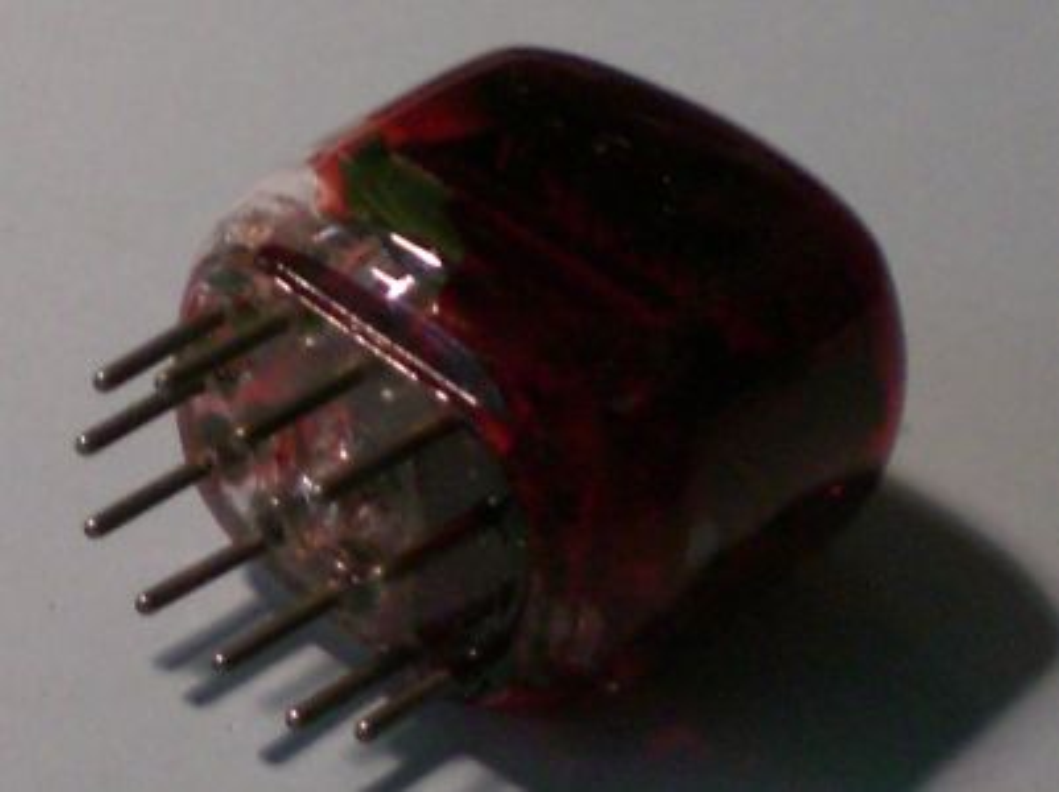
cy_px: 396
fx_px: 1161
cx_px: 530
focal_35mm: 38
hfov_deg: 49.0
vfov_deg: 37.7
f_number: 3.1
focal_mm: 6.3
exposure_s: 1/60
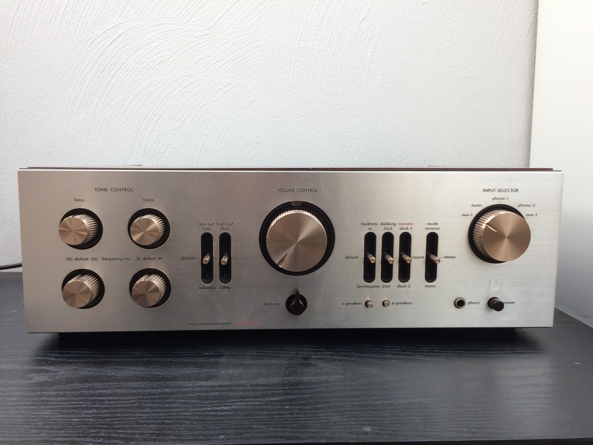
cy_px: 222
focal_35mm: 29
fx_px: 497
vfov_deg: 48.2
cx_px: 296
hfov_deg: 61.7
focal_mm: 4.15
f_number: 2.2
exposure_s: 1/108
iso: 32
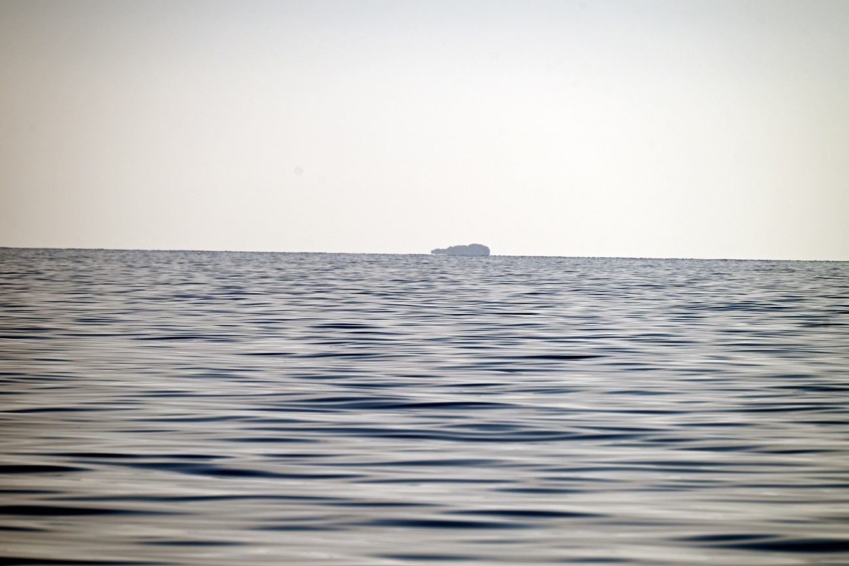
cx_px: 424
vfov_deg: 4.6
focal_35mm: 300
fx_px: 7075
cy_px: 283
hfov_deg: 6.9
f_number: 7.1
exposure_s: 1/1600
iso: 100
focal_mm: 300
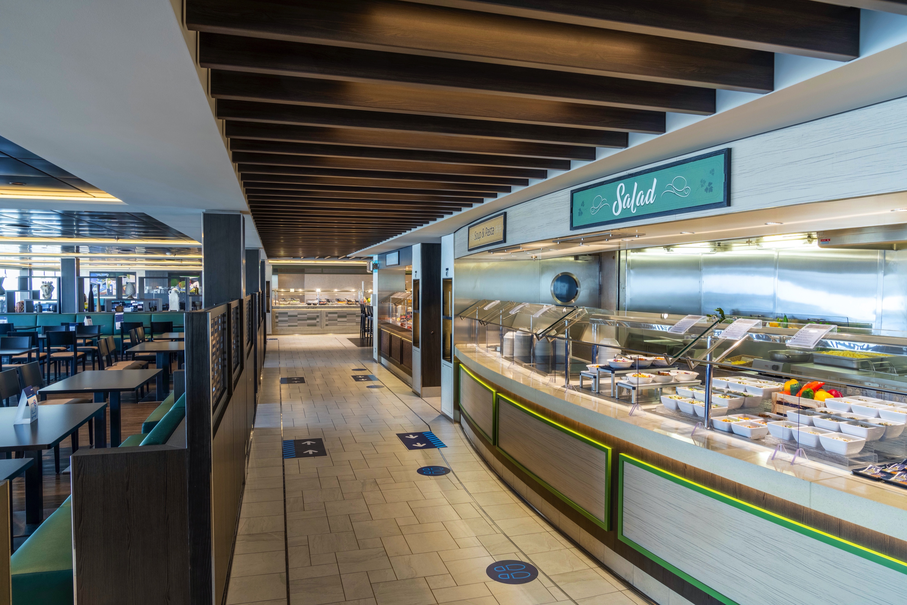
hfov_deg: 73.7
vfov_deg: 53.1
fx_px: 605
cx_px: 454
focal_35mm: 24
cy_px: 302
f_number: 11
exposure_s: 1/15
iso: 640
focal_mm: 24
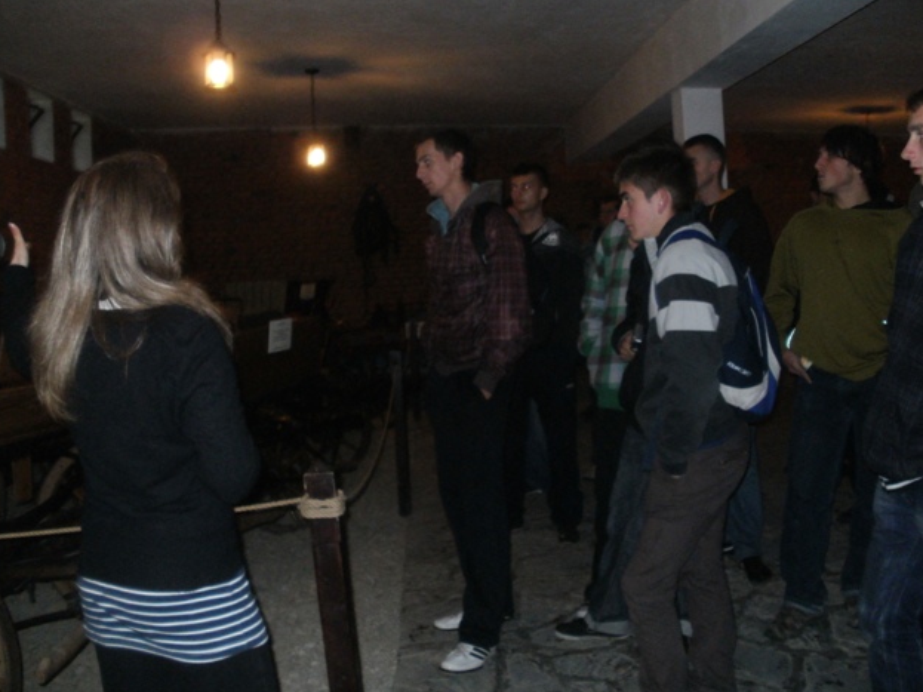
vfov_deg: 38.7
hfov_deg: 50.1
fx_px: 986
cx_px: 461
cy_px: 341
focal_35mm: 37
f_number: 3.5
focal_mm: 6.3
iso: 320
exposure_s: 1/30
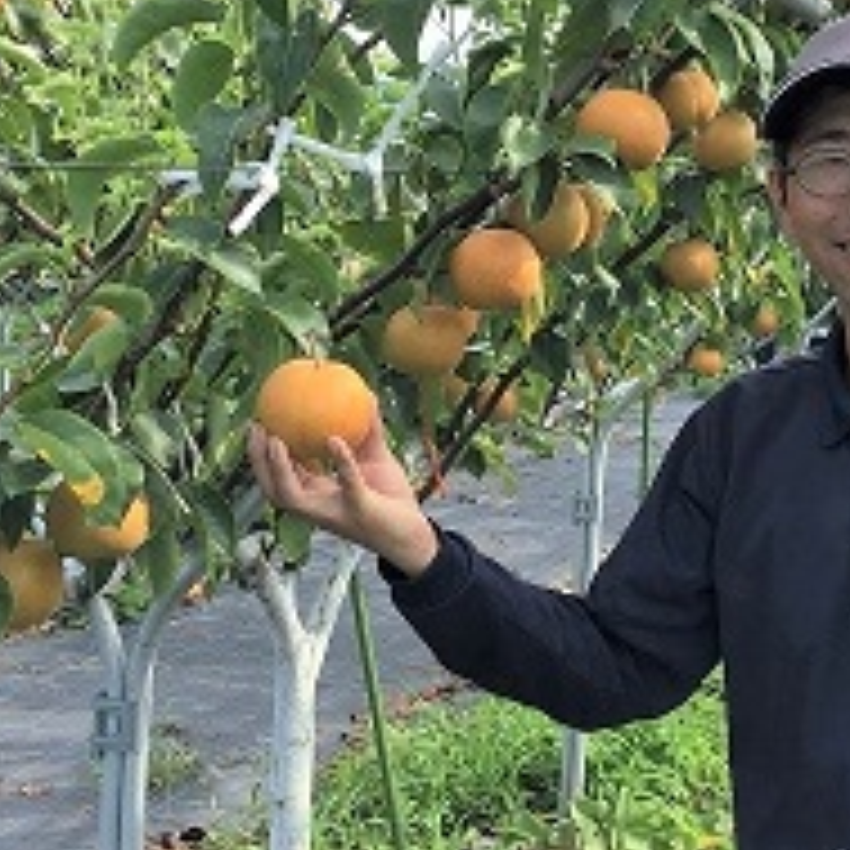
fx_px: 1611
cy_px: 189
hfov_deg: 29.1
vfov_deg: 29.0
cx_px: 630
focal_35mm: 58
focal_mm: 3.3
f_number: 2.4
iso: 25
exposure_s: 1/429
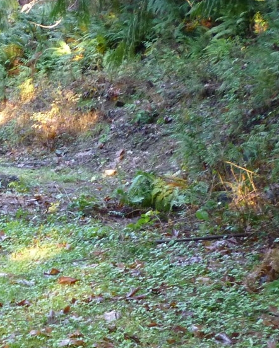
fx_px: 846
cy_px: 212
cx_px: -39
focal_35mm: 82
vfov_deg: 23.2
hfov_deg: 18.0
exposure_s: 1/30
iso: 250
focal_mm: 5.2
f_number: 3.3
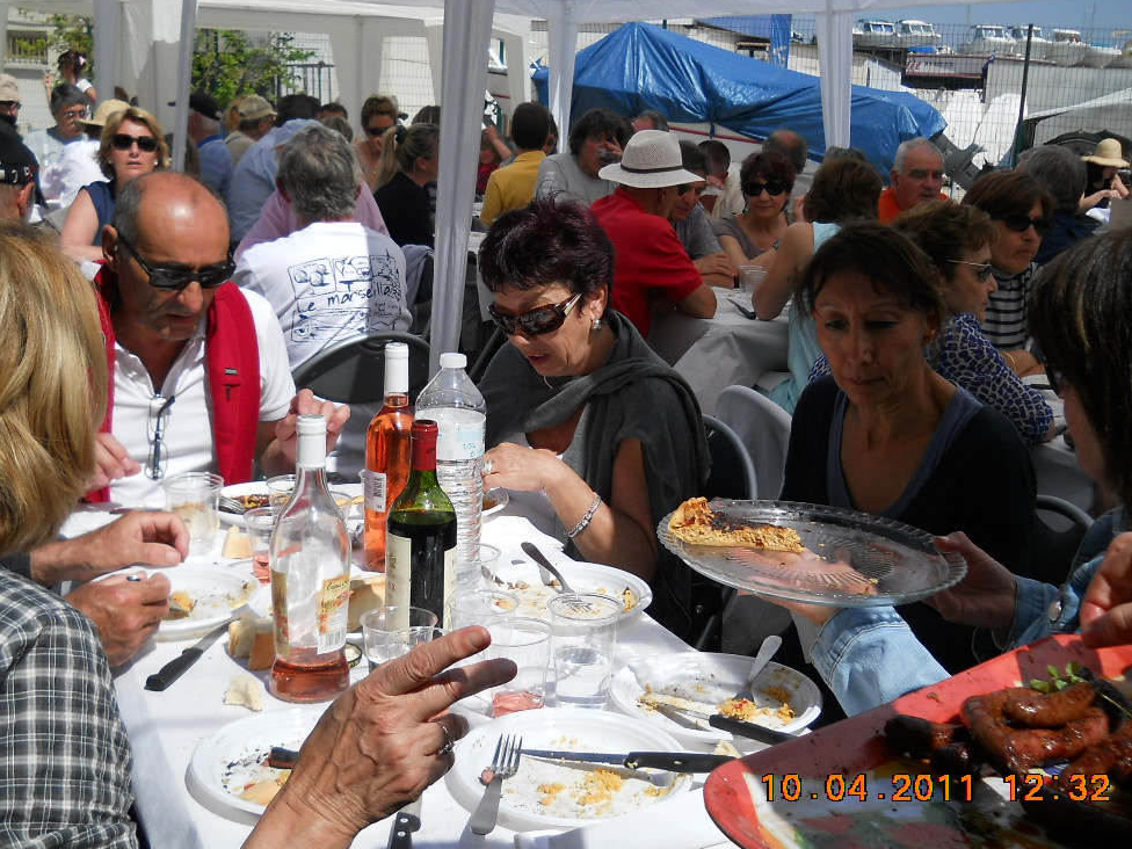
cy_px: 431
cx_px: 565
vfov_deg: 33.6
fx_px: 1406
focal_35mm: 43
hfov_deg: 43.9
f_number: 5.5
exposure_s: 1/640
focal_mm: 6.72
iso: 80
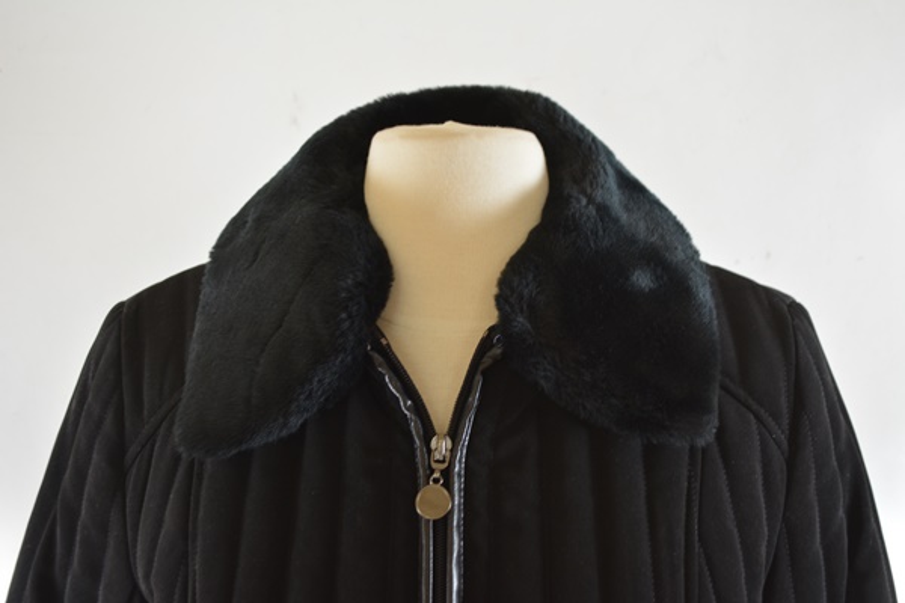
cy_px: 302
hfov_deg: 43.6
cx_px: 452
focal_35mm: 45
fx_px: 1131
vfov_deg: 29.9
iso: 560
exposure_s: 1/60
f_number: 4.5
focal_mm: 30
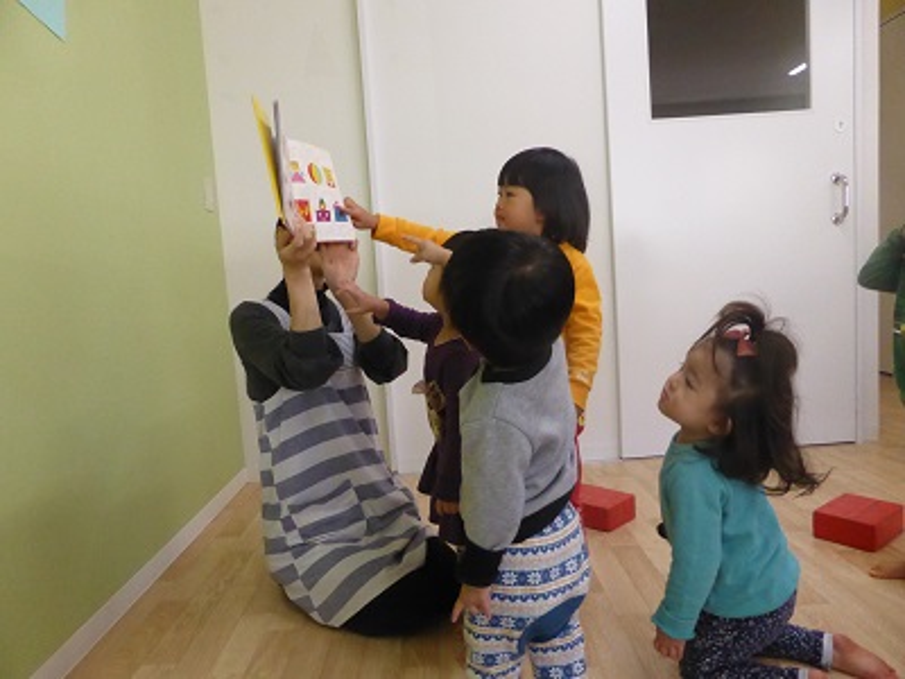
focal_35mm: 25
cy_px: 340
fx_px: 654
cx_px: 452
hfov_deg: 69.4
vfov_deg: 54.9
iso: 1000
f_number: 3.3
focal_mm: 4.3
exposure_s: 1/250
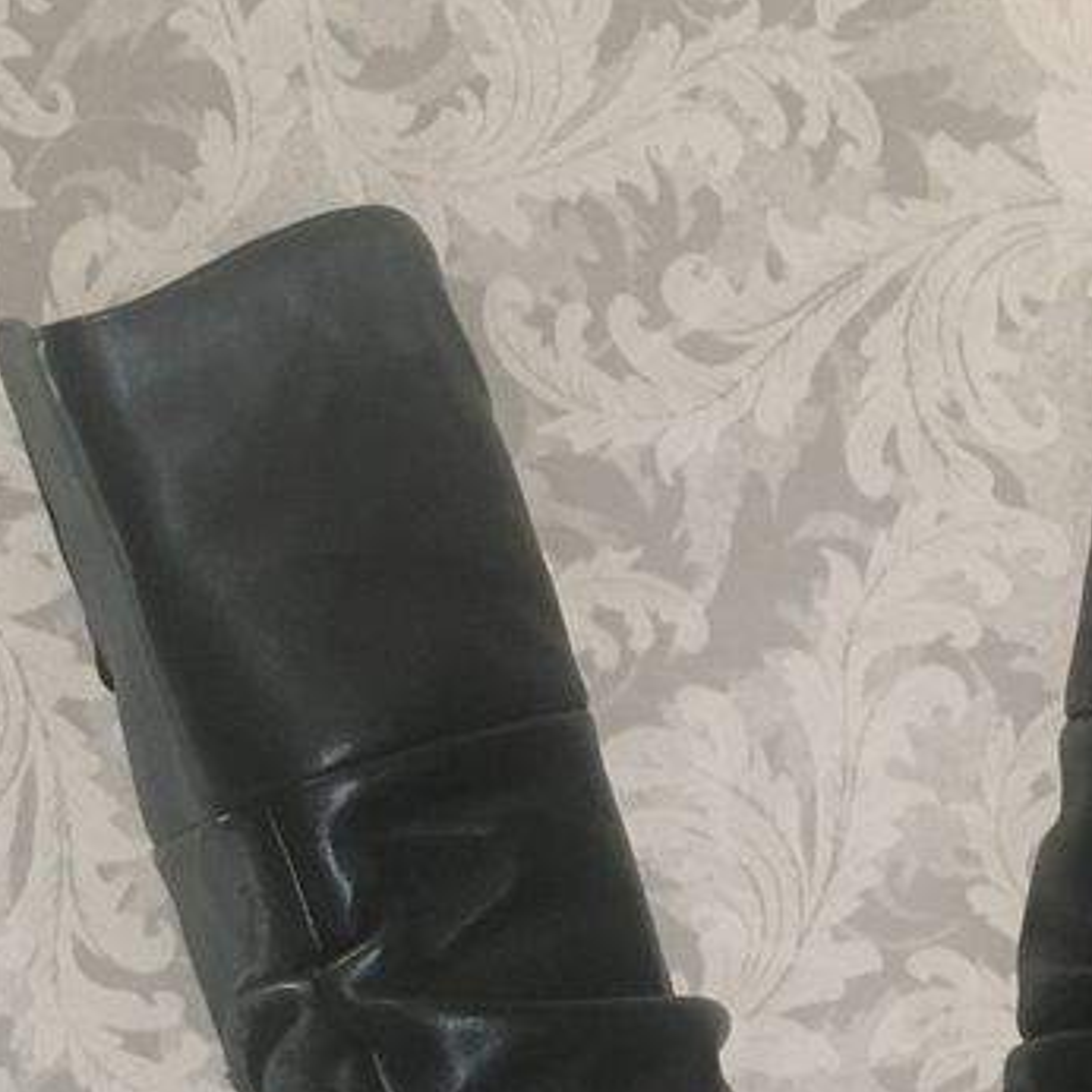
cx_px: 947
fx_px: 3176
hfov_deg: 19.2
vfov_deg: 17.9
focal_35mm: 89
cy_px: 1509
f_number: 2.2
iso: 160
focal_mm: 4.15
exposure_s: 1/30
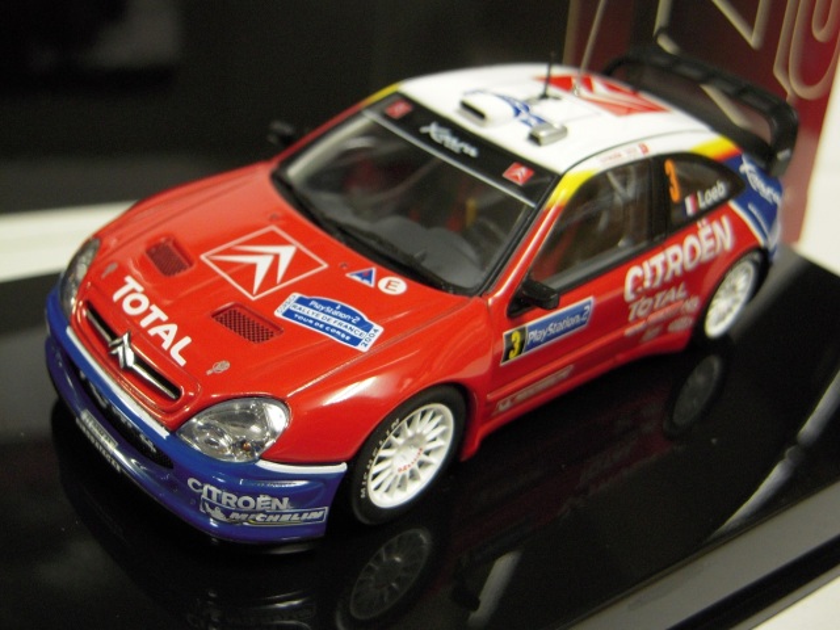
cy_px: 315
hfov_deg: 45.8
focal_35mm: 41
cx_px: 420
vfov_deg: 35.1
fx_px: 995
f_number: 3.2
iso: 400
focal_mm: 7.3
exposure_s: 1/25
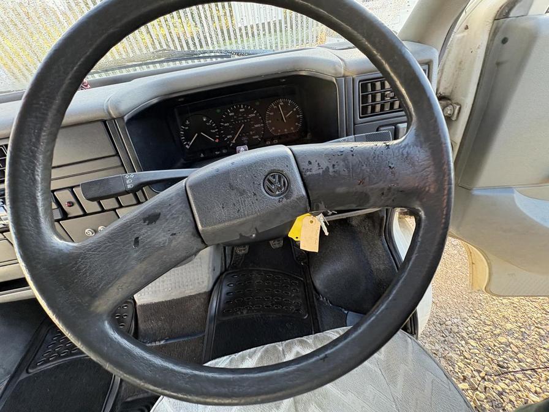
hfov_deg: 102.1
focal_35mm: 14
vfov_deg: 85.7
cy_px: 206
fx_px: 222
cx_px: 274
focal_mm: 2.22
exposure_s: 1/67
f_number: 2.2
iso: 200
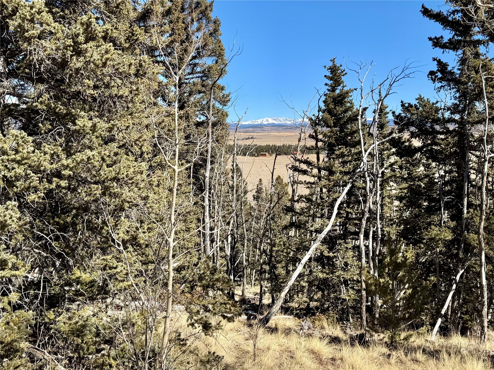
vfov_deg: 56.8
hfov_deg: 71.6
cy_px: 185
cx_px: 247
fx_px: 342
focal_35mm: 24
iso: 80
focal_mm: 6.76
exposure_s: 1/3597
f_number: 1.78
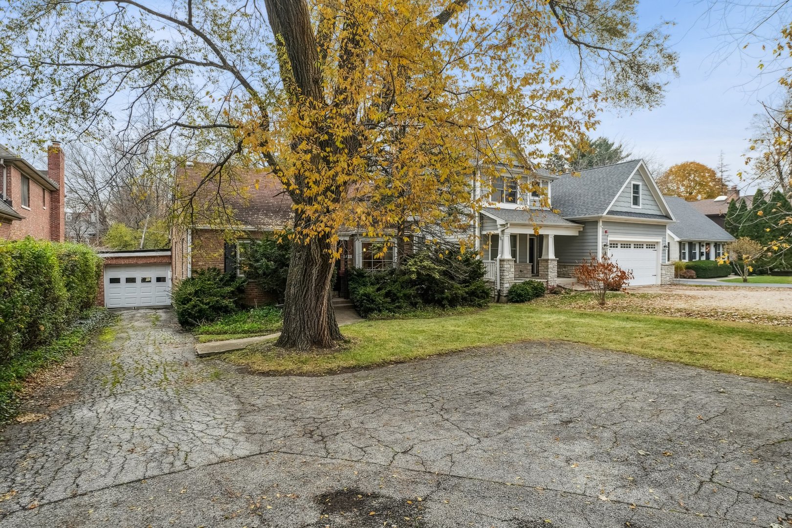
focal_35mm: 20
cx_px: 396
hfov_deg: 85.4
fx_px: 429
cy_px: 264
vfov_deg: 63.2
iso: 400
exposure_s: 1/100
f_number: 5
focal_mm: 19.5
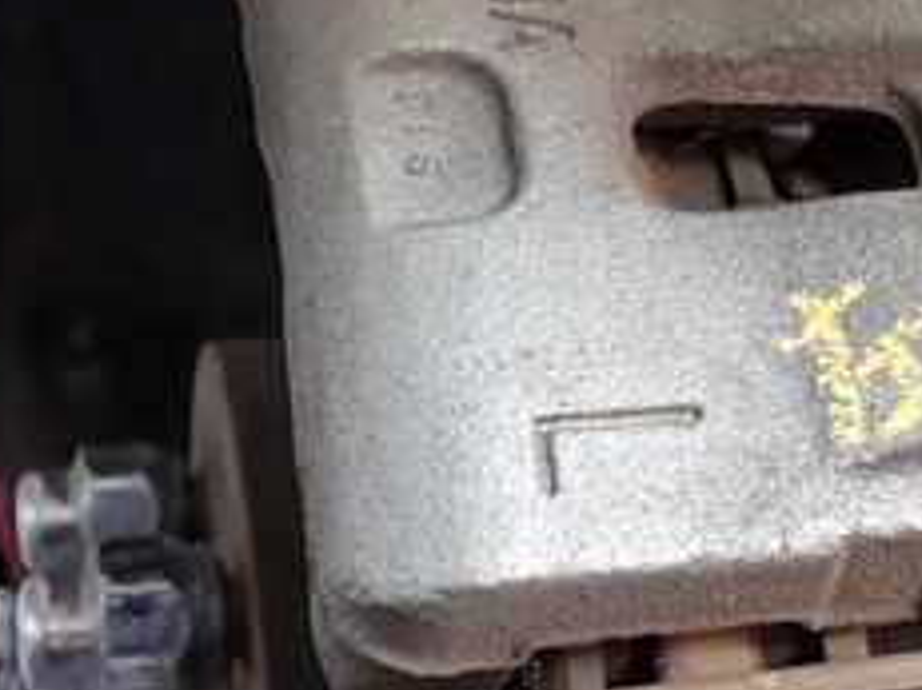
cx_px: 946
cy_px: 343
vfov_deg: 17.8
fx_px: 2210
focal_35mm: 83
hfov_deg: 22.6
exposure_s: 1/60
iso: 200
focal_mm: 5.79
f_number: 2.4
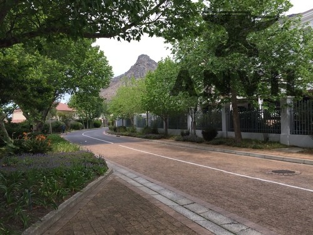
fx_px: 262
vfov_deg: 48.2
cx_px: 156
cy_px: 118
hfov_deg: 61.7
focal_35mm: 29
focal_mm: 4.15
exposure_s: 1/964
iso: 32
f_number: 2.2
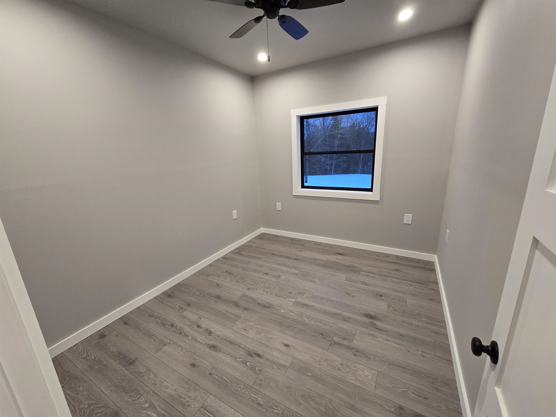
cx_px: 278
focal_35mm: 13
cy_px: 208
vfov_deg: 89.9
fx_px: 209
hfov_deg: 106.2
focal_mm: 2.2
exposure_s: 1/60
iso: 250
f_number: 2.2
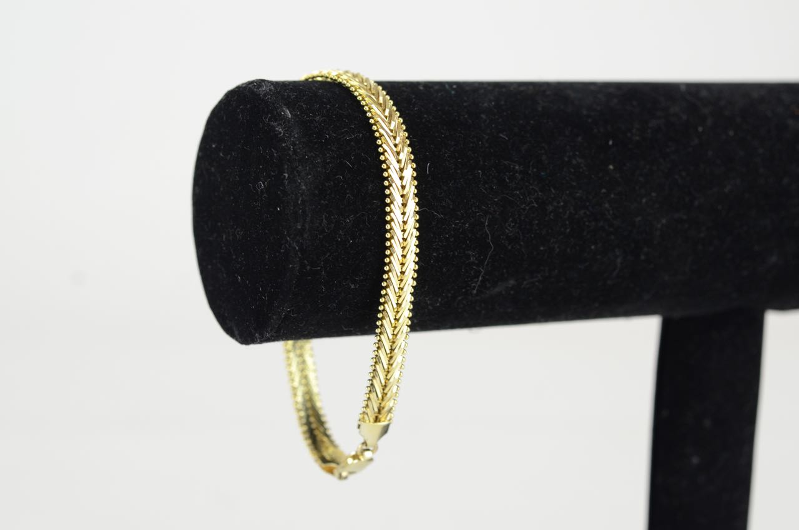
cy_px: 265
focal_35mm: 90
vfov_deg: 15.1
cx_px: 400
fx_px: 1994
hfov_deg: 22.7
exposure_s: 1/125
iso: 640
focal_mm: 60
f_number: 6.3
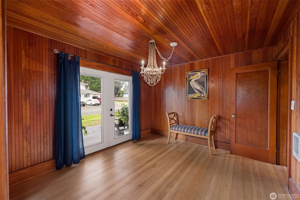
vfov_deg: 81.2
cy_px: 100
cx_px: 150
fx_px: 117
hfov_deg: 104.3
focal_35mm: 14
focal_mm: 14
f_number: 5
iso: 1000
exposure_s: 1/10
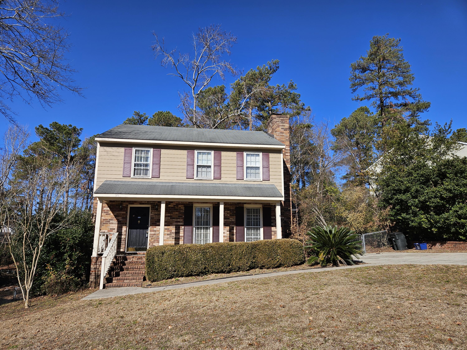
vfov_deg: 58.9
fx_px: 310
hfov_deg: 73.9
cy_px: 175
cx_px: 234
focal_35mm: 23
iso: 25
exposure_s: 1/2180
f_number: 1.8
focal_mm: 5.4
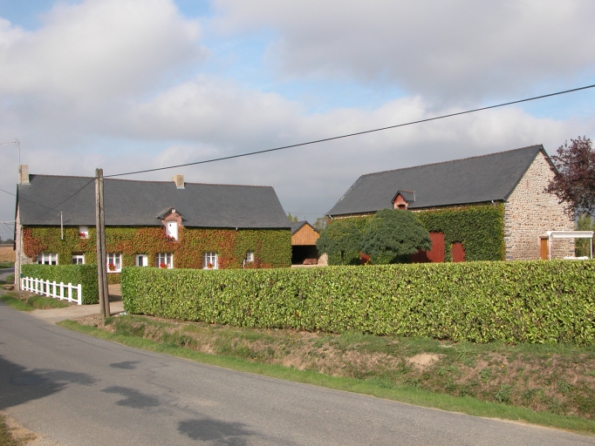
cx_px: 298
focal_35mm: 35
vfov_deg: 40.7
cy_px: 223
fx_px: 602
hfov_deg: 52.6
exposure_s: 1/309
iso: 100
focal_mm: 8.9
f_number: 6.3
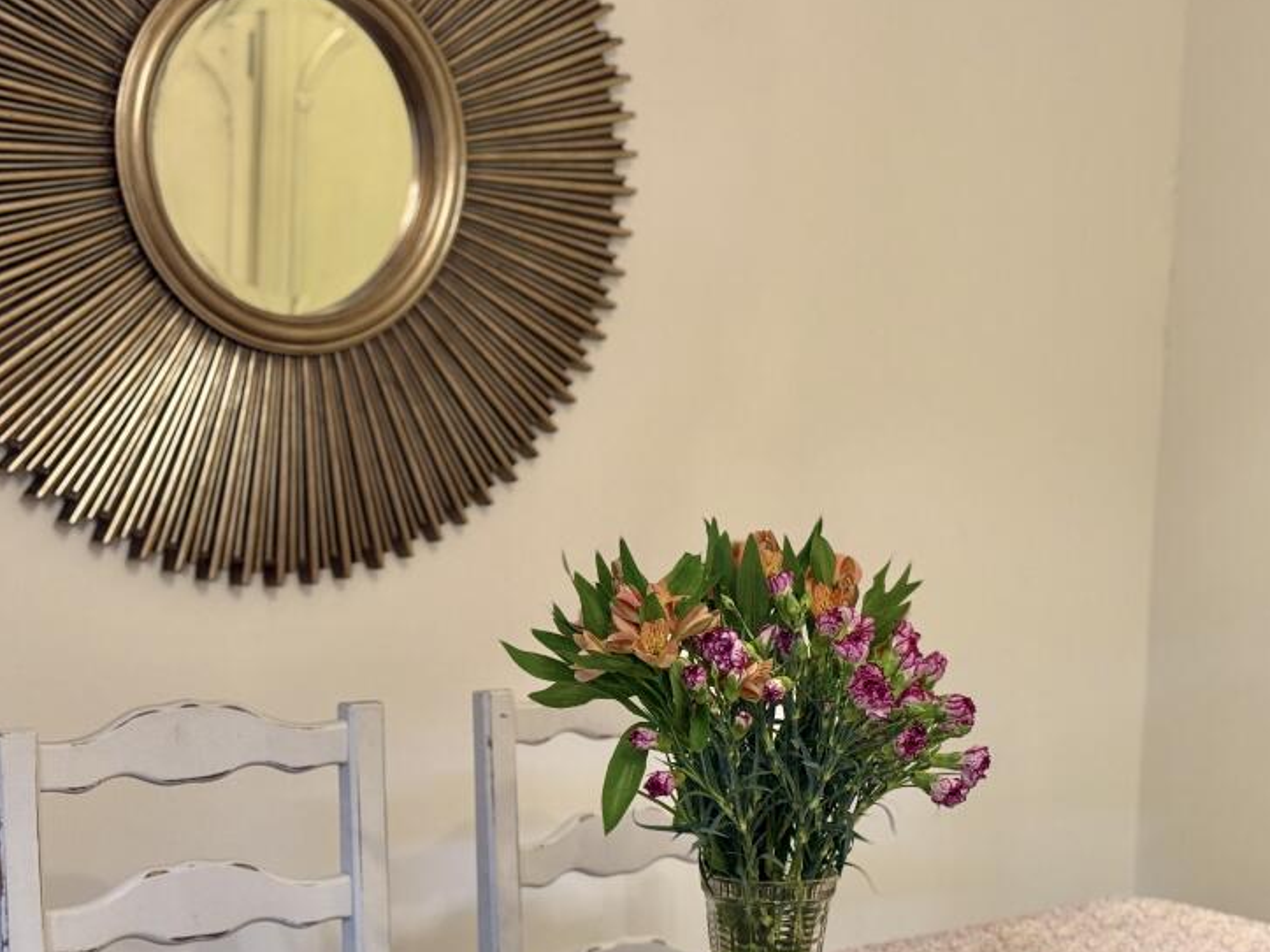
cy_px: 606
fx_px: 2494
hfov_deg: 28.5
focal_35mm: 68
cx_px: 743
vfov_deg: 21.6
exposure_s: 1/50
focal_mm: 6.76
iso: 160
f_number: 1.78
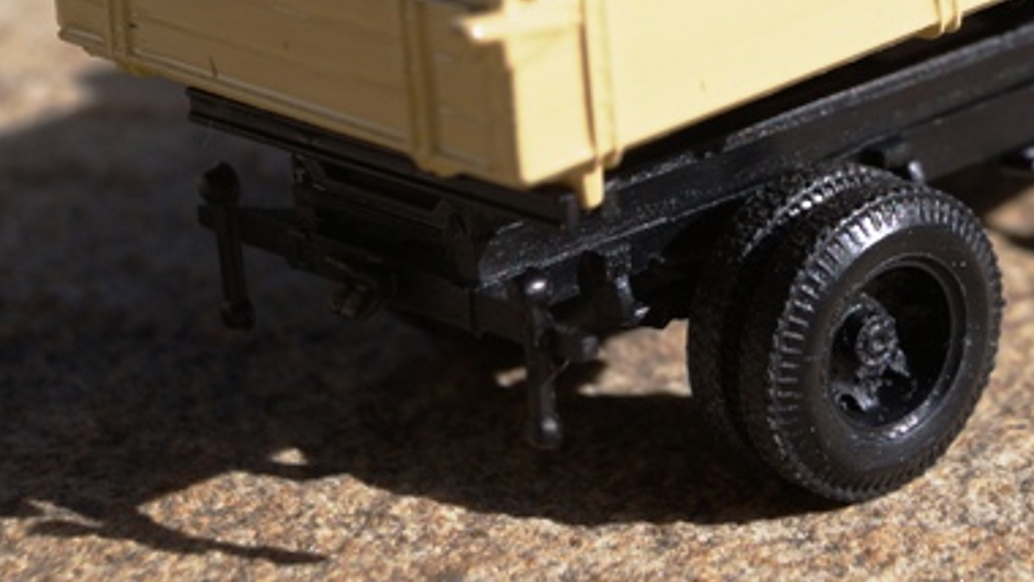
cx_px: 781
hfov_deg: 15.0
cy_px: 16
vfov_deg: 8.5
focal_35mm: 143
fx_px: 3922
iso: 100
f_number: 9
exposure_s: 1/400
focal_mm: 30
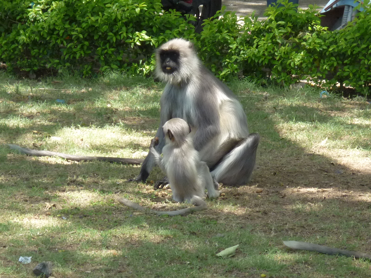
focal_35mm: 237
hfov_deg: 8.4
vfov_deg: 6.3
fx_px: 2540
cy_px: 139
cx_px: 186
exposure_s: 1/125
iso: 200
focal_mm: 22
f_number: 5.9
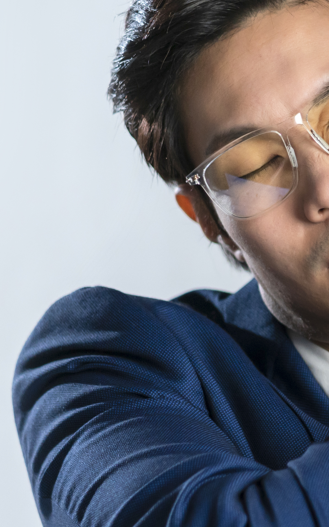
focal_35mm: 302
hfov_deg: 4.3
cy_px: 527
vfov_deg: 6.9
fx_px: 4332
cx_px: 623
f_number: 1.8
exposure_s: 1/400
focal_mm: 85
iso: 800
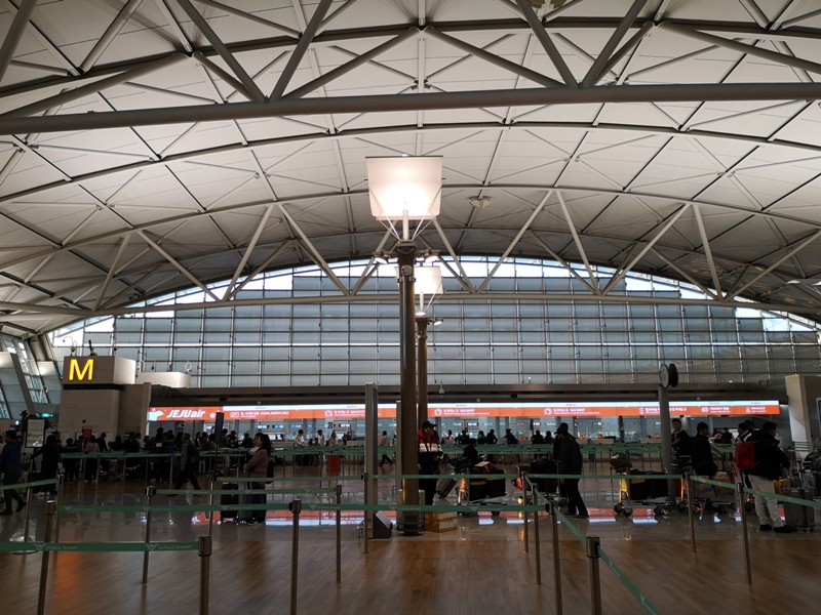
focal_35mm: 27
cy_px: 308
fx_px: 640
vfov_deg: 51.4
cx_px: 410
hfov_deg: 65.3
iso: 64
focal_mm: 3.95
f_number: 1.8
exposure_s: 1/60
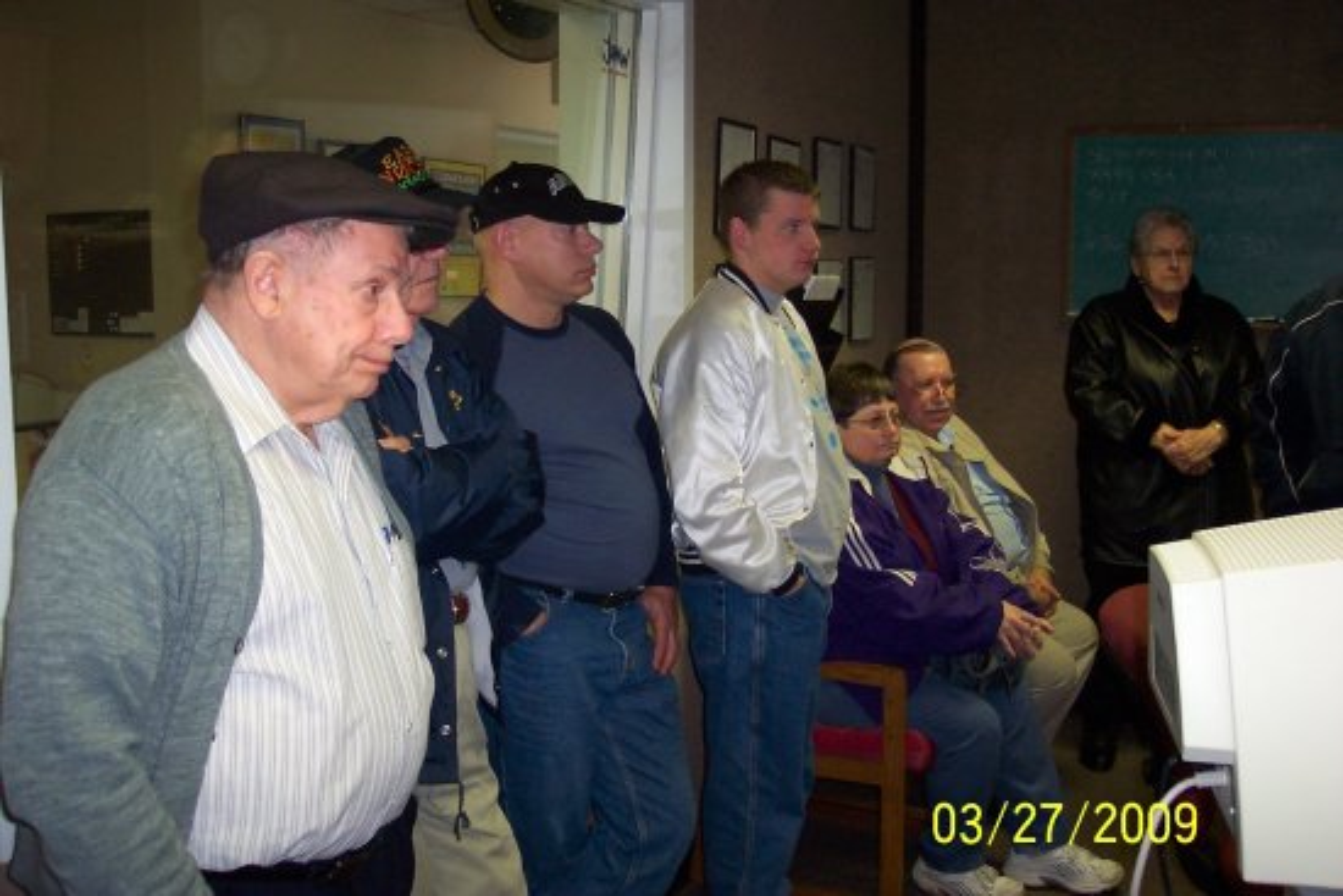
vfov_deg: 35.1
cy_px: 448
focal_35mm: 38
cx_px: 672
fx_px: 1418
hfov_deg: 50.7
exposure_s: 1/30
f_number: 2.8
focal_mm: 8
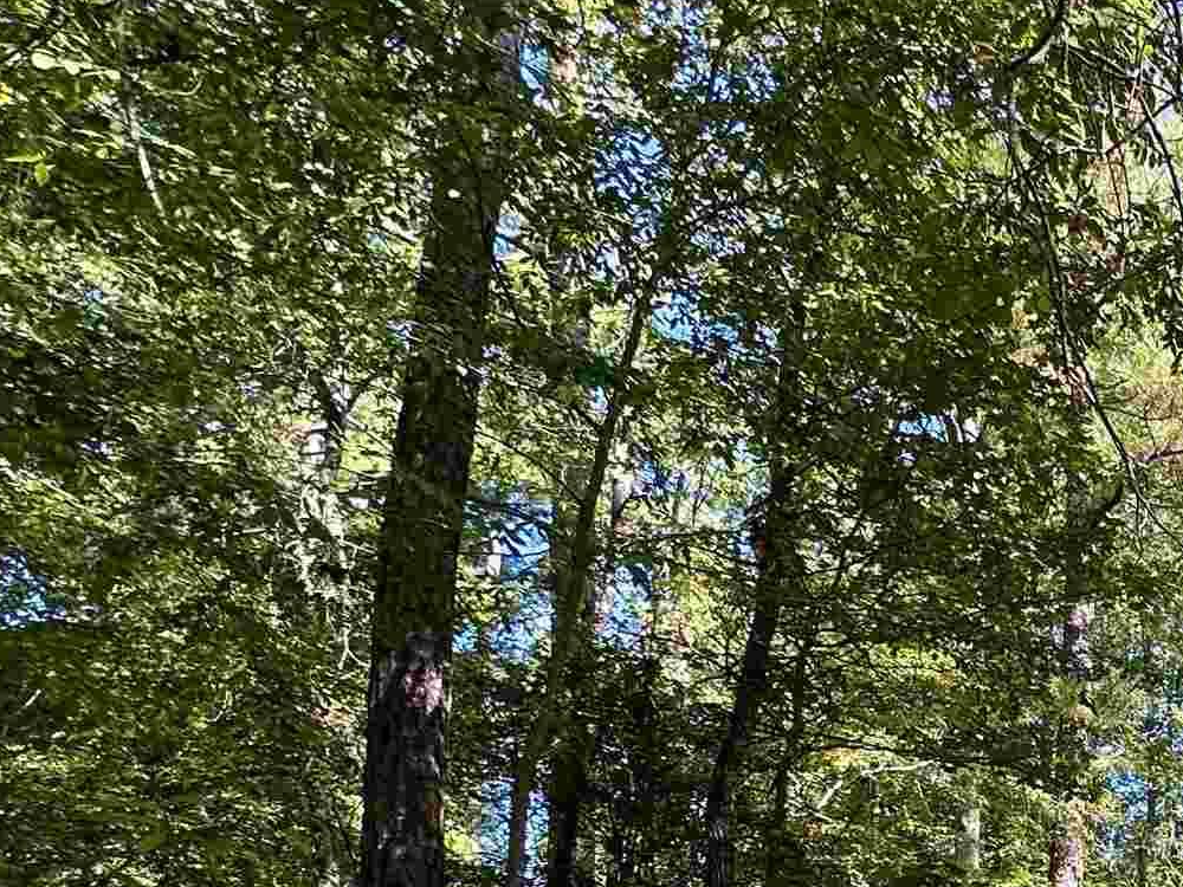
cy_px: 972
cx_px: 1655
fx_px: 1470
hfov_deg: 30.6
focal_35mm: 43
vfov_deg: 30.2
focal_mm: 2.22
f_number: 2.2
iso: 40
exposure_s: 1/193
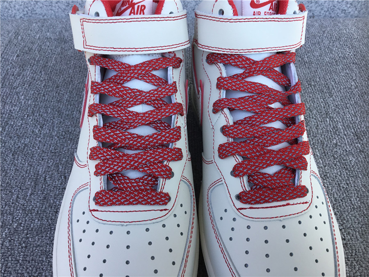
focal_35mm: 31
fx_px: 330
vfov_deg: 45.4
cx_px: 184
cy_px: 138
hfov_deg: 58.4
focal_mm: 3.3
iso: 25
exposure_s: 1/394
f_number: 2.4
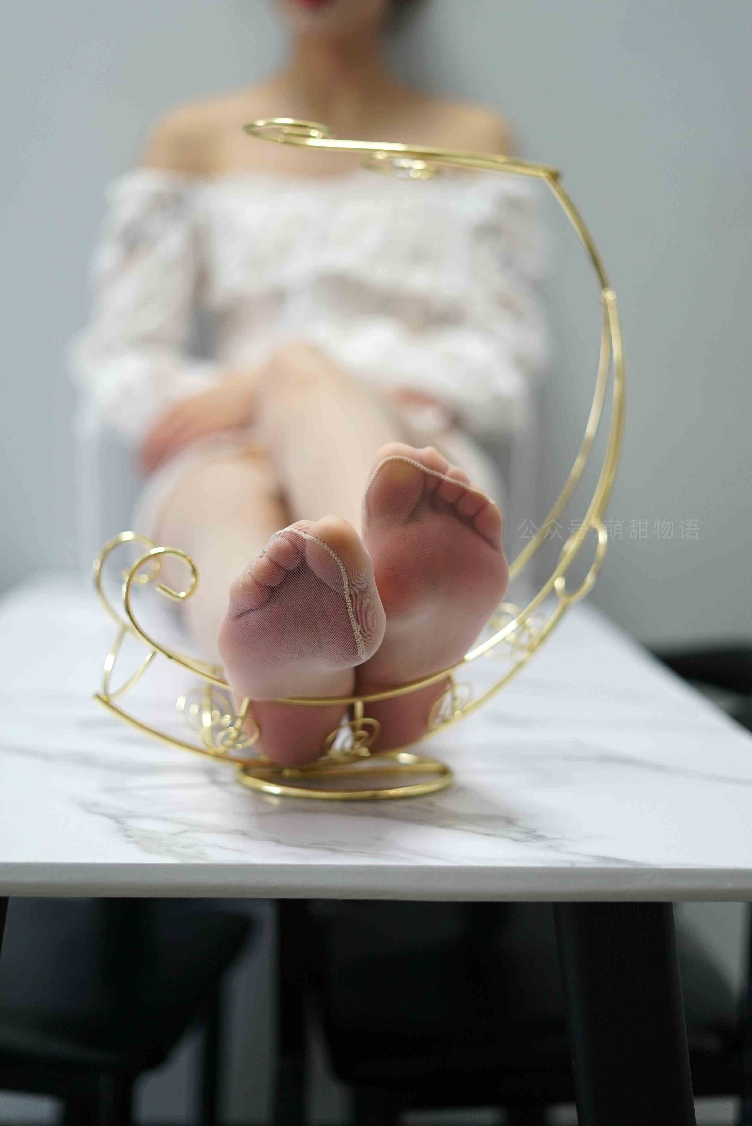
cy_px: 563
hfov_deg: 27.0
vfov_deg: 39.6
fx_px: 1565
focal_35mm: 50
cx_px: 376
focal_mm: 50
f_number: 2
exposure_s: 1/250
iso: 800
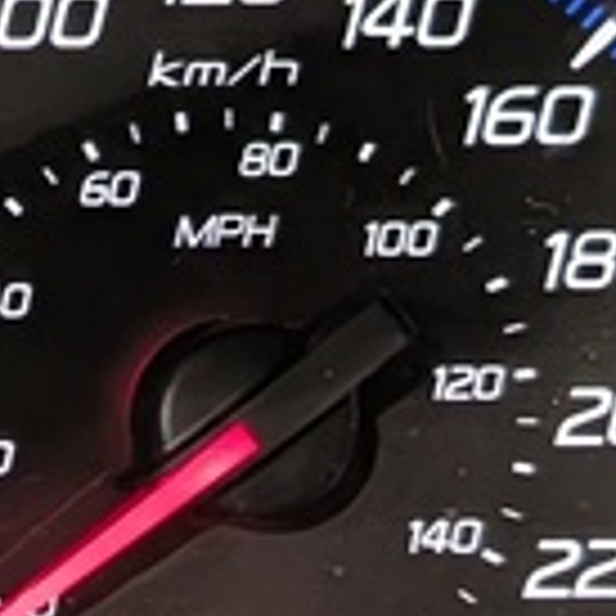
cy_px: 351
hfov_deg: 10.0
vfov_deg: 11.1
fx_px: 3181
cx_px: -737
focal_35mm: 158
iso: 897
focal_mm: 4.53
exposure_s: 1/30
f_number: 1.7
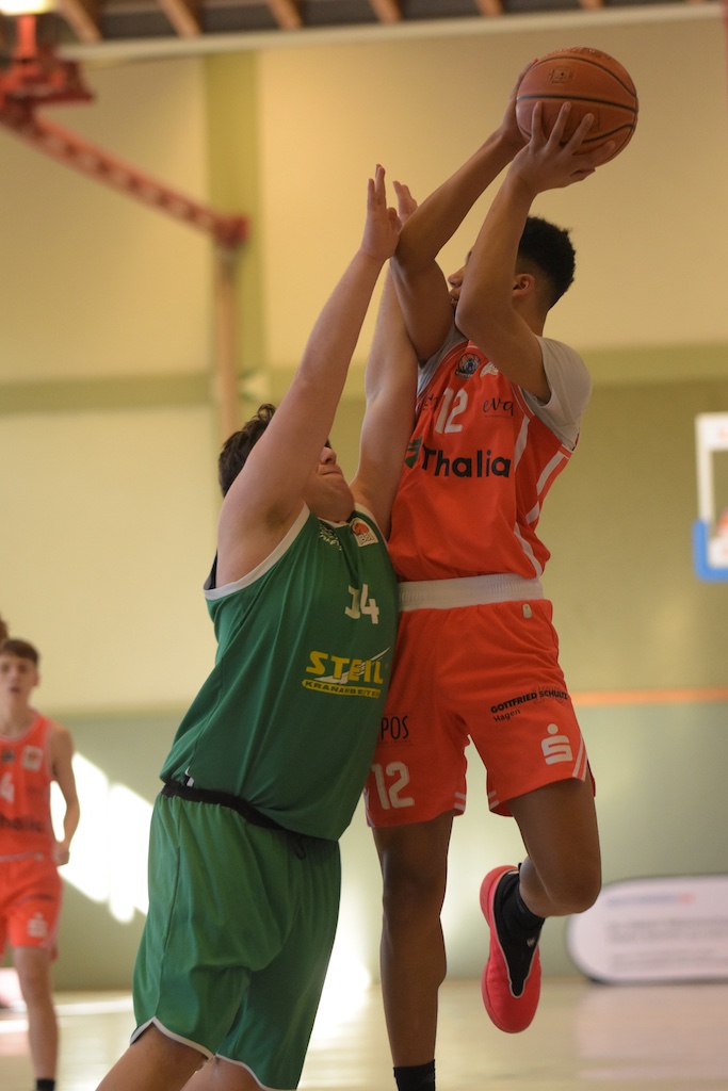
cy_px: 546
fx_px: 5276
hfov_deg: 7.9
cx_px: 364
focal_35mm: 174
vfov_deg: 11.8
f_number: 2.8
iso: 3200
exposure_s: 1/1000
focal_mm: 116
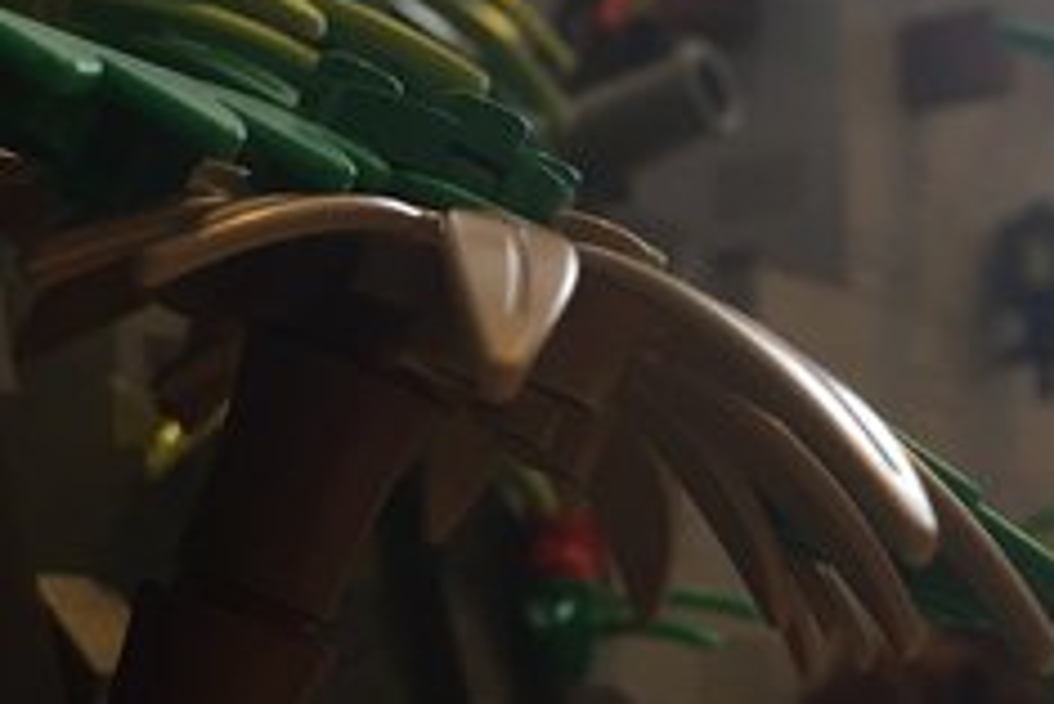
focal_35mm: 82
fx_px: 2402
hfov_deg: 24.7
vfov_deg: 16.7
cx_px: 646
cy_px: 363
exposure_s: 1/30
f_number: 2.2
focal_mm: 4.15
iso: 125
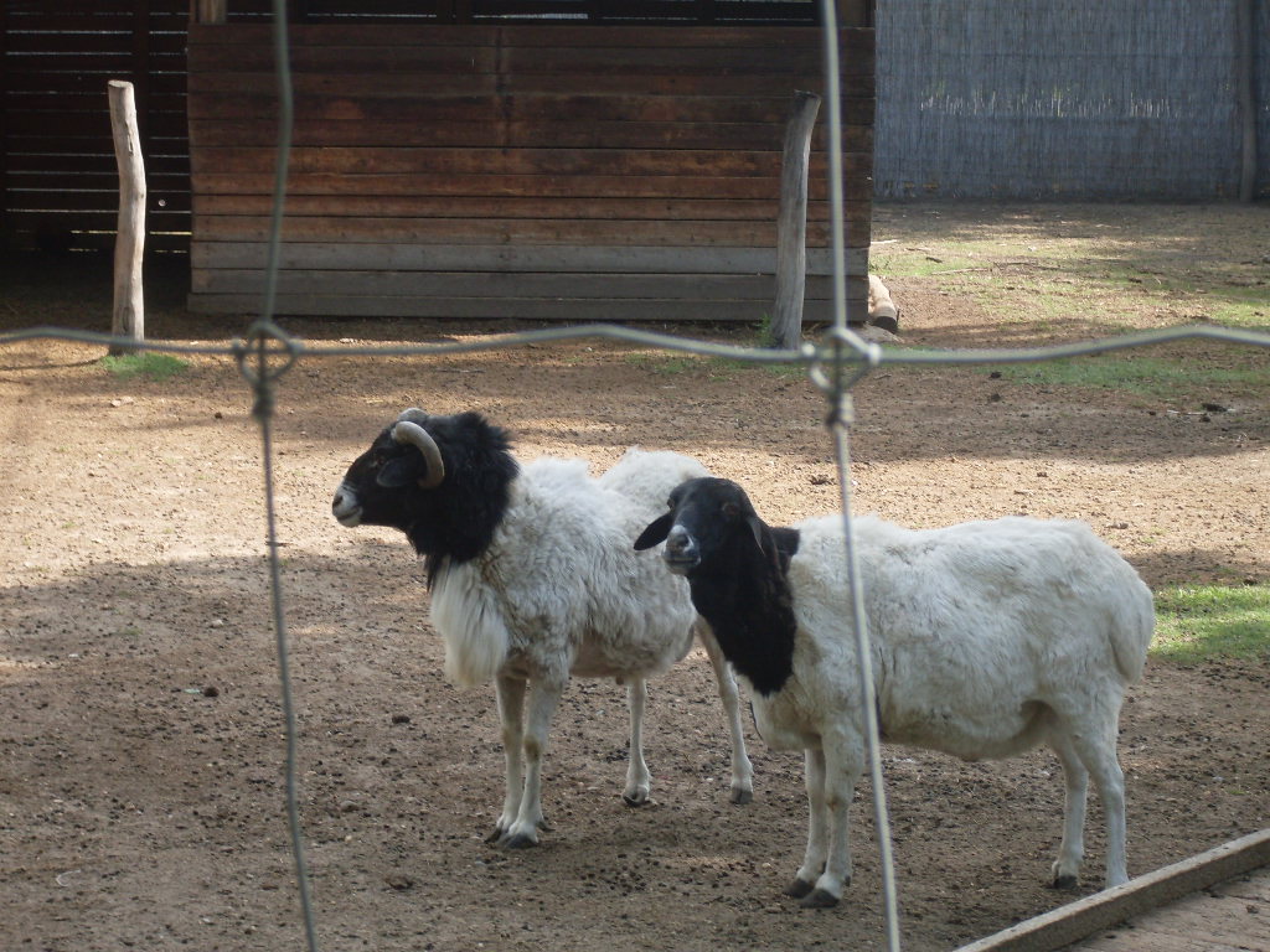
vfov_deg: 13.0
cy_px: 476
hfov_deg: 17.3
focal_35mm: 114
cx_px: 635
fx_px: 4182
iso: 80
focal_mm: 18.9
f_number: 5.2
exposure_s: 1/125
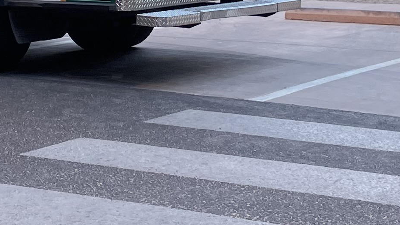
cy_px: -107
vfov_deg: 9.6
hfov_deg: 17.4
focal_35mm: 123
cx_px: 162
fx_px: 1304
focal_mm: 4.2
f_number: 1.6
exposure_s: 1/266
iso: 32
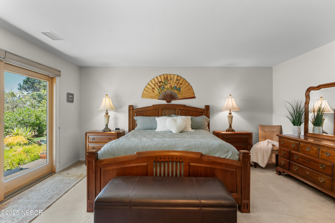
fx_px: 177
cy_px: 112
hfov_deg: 86.9
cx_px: 168
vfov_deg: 64.6
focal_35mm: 19
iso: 1250
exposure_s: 1/8
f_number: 8
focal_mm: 19
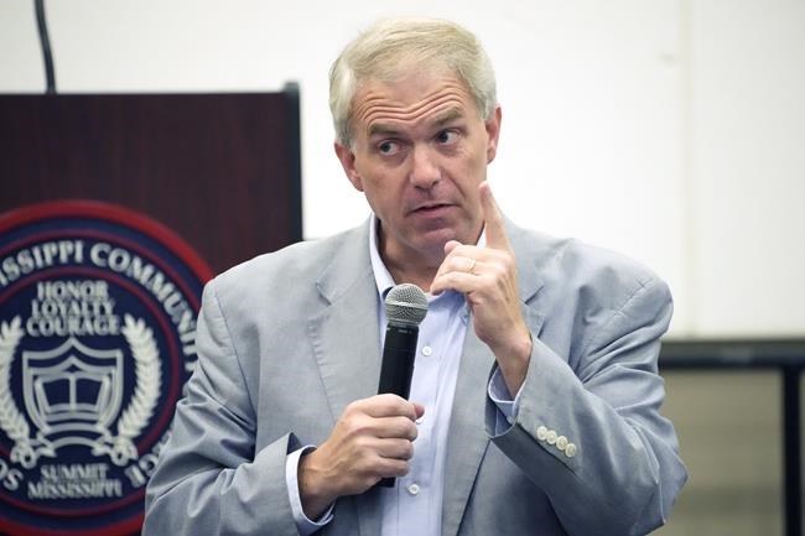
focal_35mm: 355
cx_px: 402
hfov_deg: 5.8
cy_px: 268
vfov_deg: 3.9
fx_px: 7936
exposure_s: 1/250
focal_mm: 355
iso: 10000
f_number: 5.6
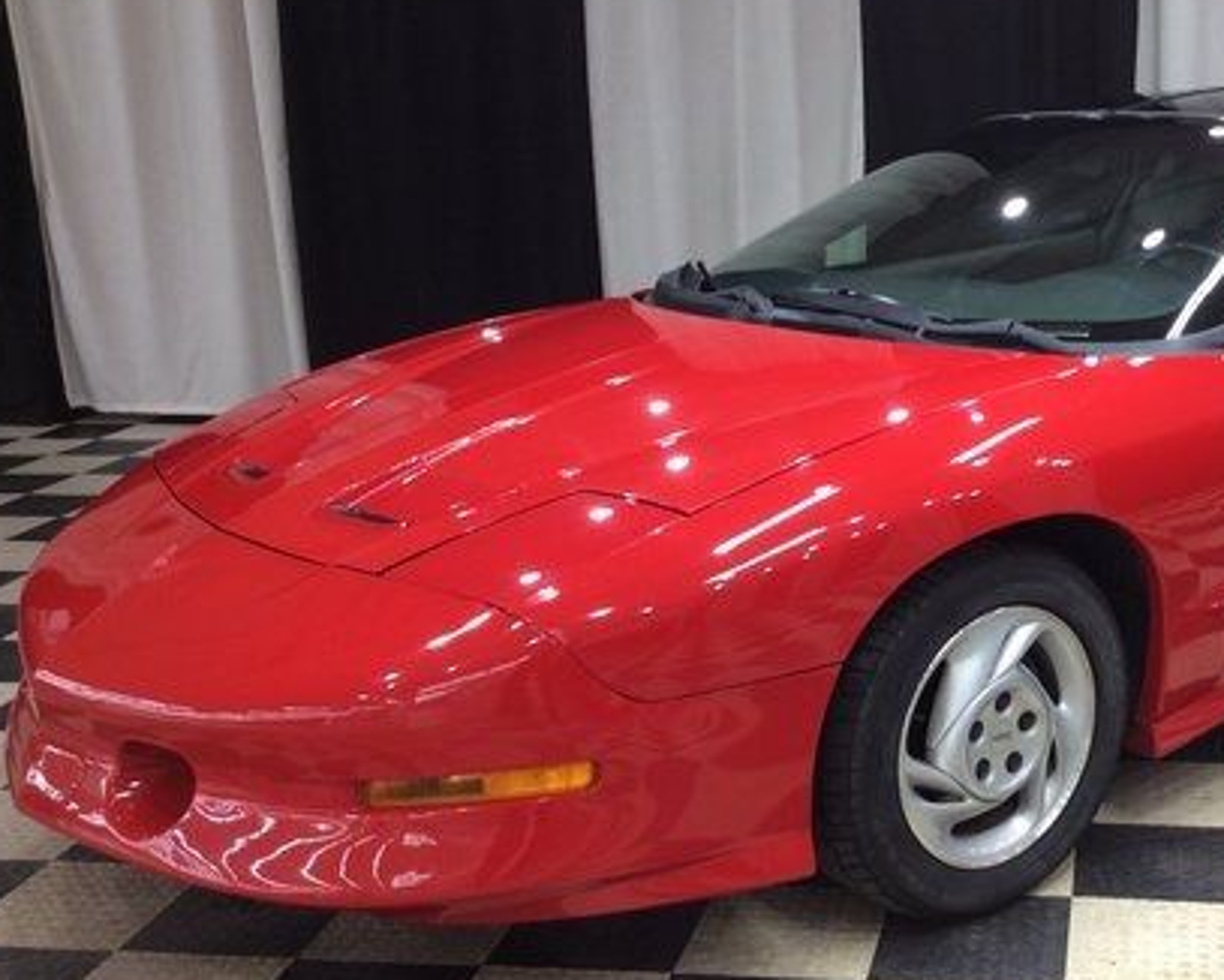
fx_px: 1776
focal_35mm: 49
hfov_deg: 37.1
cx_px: 923
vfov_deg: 30.8
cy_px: 532
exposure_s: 1/24
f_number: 2.4
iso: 50
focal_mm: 3.3
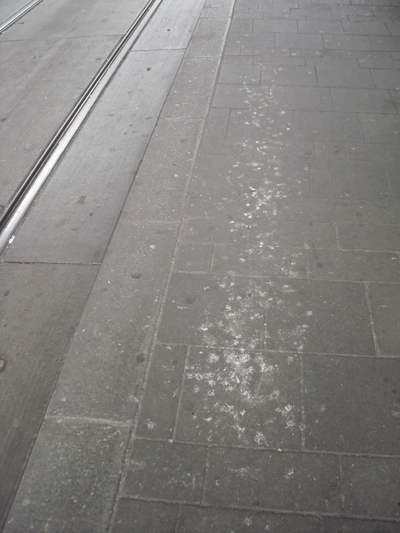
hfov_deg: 40.7
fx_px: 539
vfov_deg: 52.6
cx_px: 200
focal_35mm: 35
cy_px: 266
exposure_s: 1/250
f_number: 2.8
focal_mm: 5.7
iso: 417
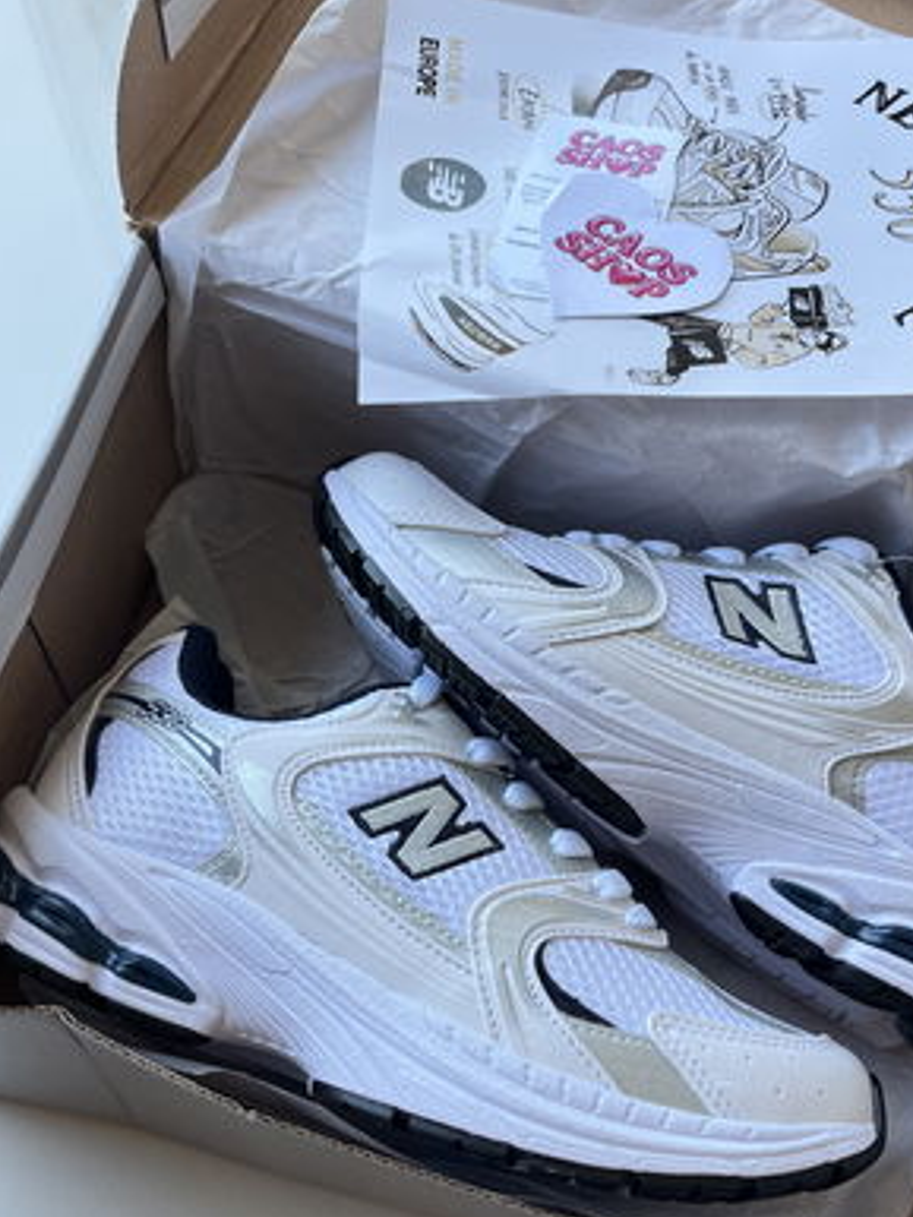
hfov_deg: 39.6
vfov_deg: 51.2
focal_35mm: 36
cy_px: 684
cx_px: 524
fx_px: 1265
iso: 50
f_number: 1.6
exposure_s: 1/294
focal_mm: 5.1
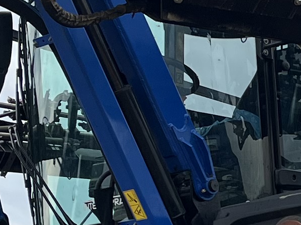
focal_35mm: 175
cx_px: 362
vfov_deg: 8.4
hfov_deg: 11.1
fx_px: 1521
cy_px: 232
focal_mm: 5.1
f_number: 1.6
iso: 50
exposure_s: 1/1199
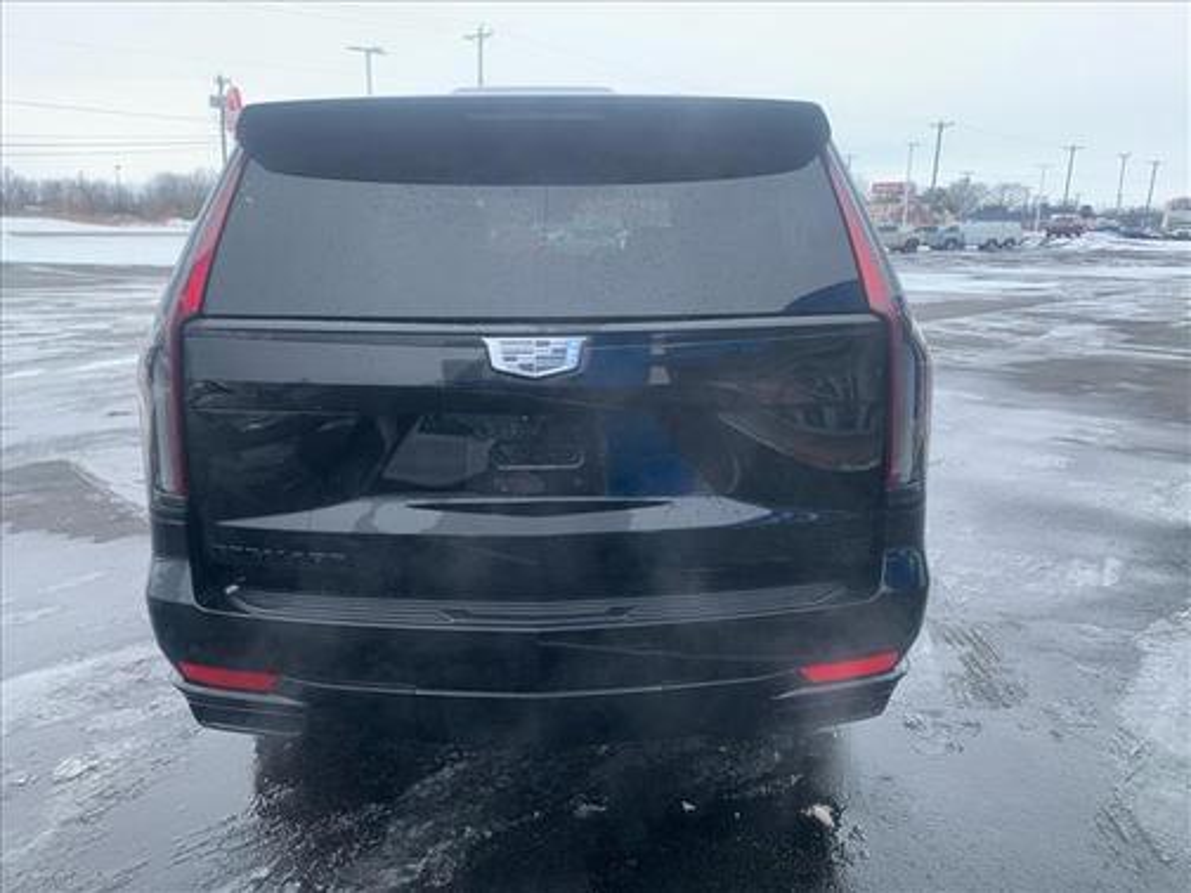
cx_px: 596
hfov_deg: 67.3
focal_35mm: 26
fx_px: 895
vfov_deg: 53.1
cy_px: 446
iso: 25
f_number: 1.8
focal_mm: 4.25
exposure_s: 1/417
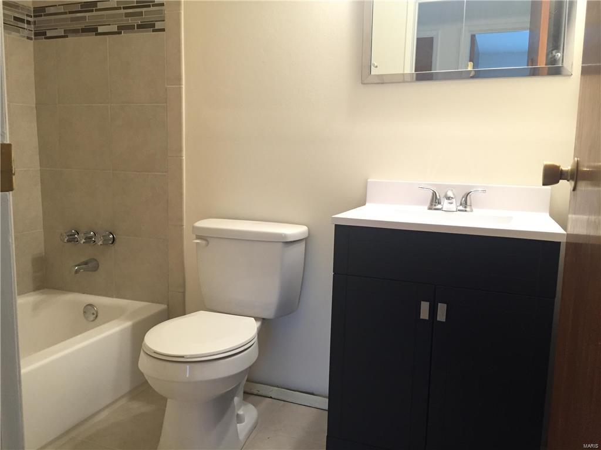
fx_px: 503
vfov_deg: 48.2
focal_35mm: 29
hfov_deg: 61.7
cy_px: 225
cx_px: 300
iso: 160
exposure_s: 1/30
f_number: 2.2
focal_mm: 4.15
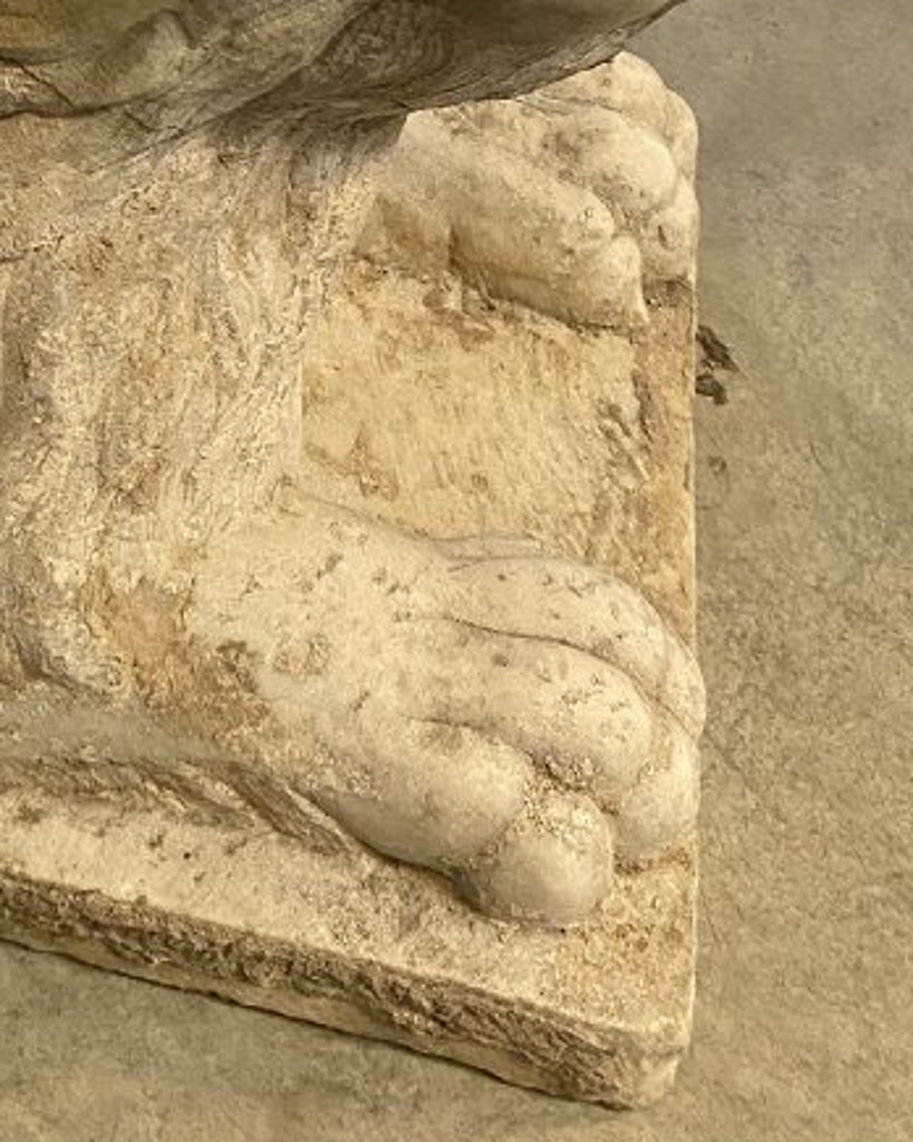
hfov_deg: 20.8
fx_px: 2364
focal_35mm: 70
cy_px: -315
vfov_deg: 24.0
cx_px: -89
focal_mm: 4.25
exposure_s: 1/50
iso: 200
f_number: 1.8
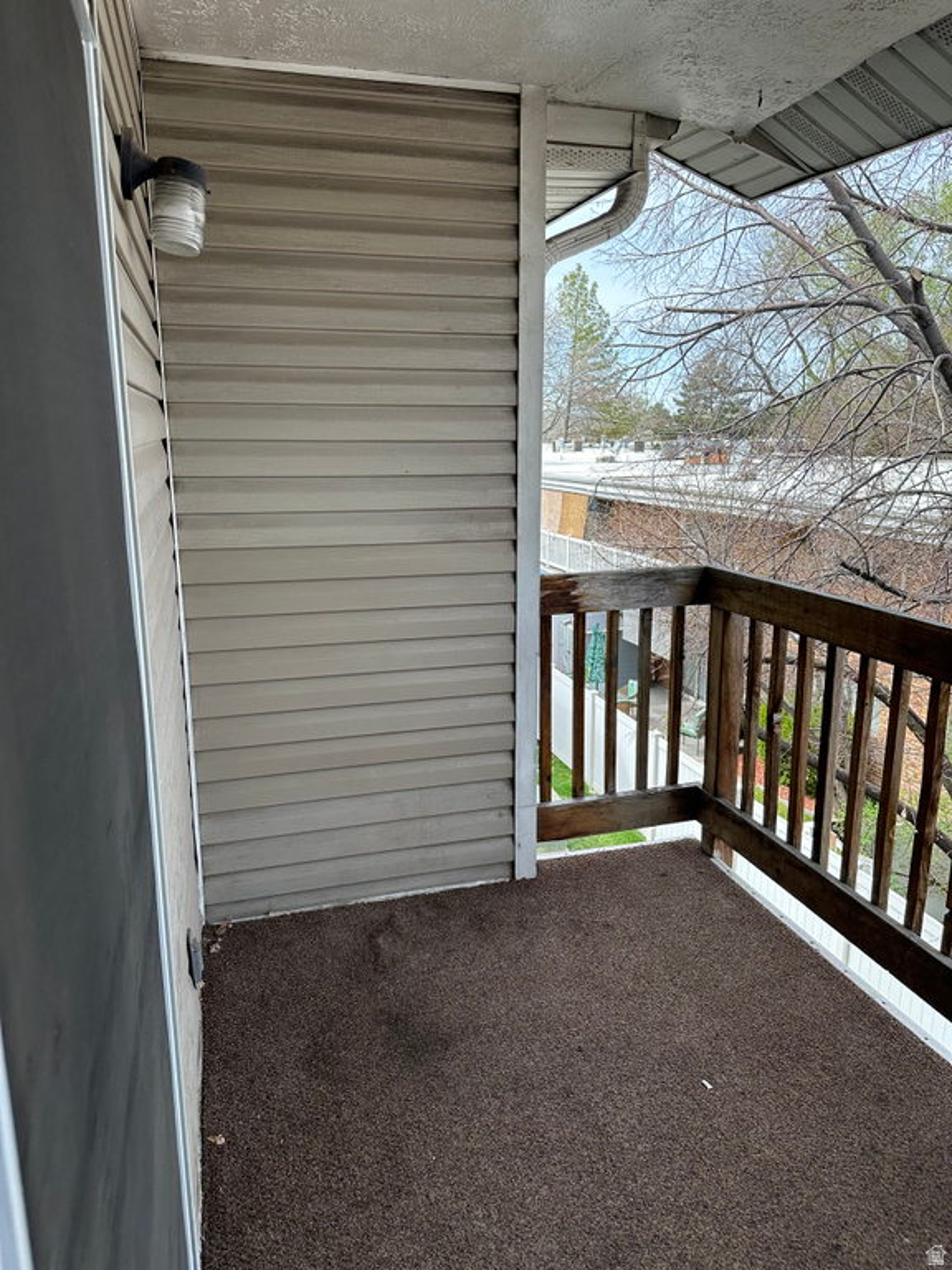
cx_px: 476
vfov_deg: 71.6
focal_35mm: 24
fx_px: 880
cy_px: 635
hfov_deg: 56.8
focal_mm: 6.86
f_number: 1.78
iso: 80
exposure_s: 1/850
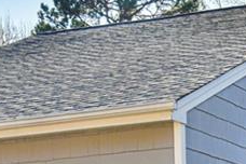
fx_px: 1168
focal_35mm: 171
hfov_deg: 11.9
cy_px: 309
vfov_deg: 7.7
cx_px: 227
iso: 1600
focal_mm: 38
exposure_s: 1/250
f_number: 8
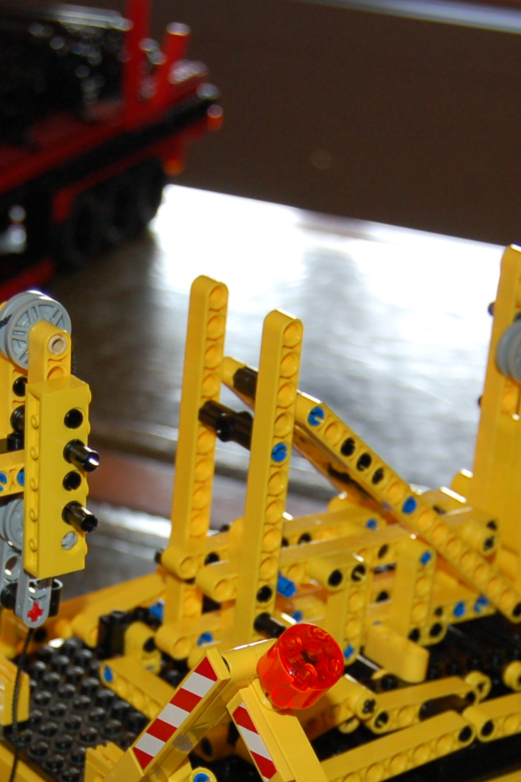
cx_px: 187
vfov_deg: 19.8
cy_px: 640
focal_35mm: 102
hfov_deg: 13.4
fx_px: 2214
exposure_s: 1/60
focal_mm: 26
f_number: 4
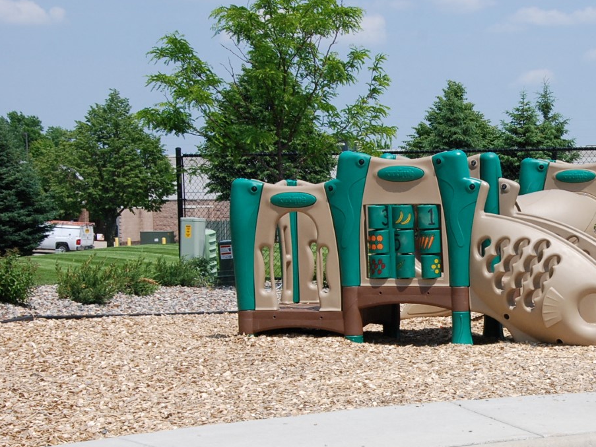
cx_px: 531
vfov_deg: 15.0
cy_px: 317
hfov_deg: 19.7
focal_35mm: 98
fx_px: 1687
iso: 400
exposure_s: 1/640
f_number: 13
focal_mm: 38
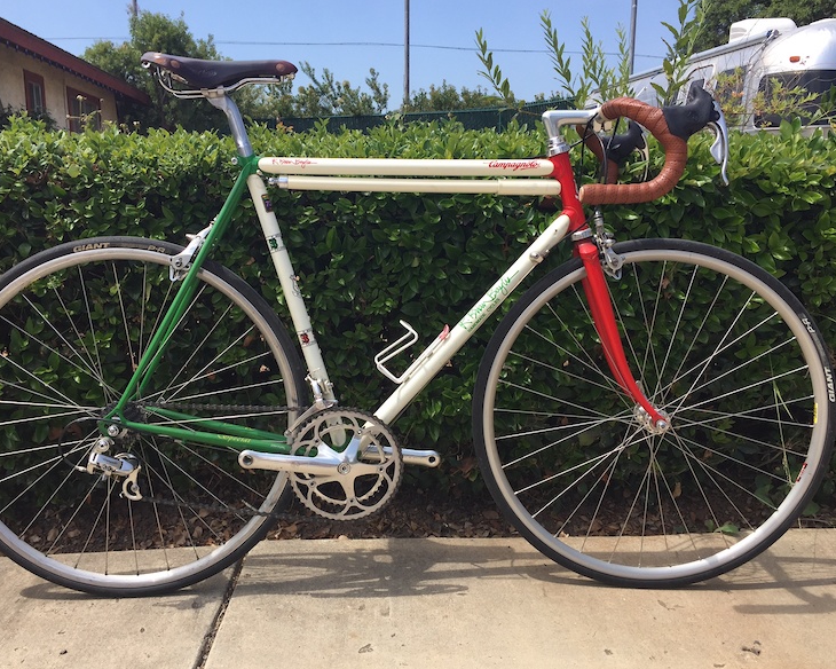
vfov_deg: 47.1
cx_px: 384
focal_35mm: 31
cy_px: 343
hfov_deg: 57.1
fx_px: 767
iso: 32
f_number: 2.2
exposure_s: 1/1319
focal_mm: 4.15
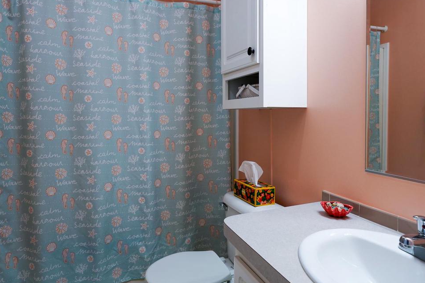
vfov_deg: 53.0
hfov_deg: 73.7
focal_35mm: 24
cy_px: 122
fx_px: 283
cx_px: 218
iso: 500
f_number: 4
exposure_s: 1/160
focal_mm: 16
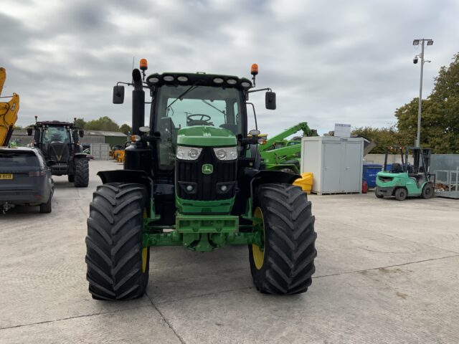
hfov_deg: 61.7
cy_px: 172
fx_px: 385
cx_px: 230
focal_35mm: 29
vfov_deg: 48.2
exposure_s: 1/1377
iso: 16
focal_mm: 3
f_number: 1.8
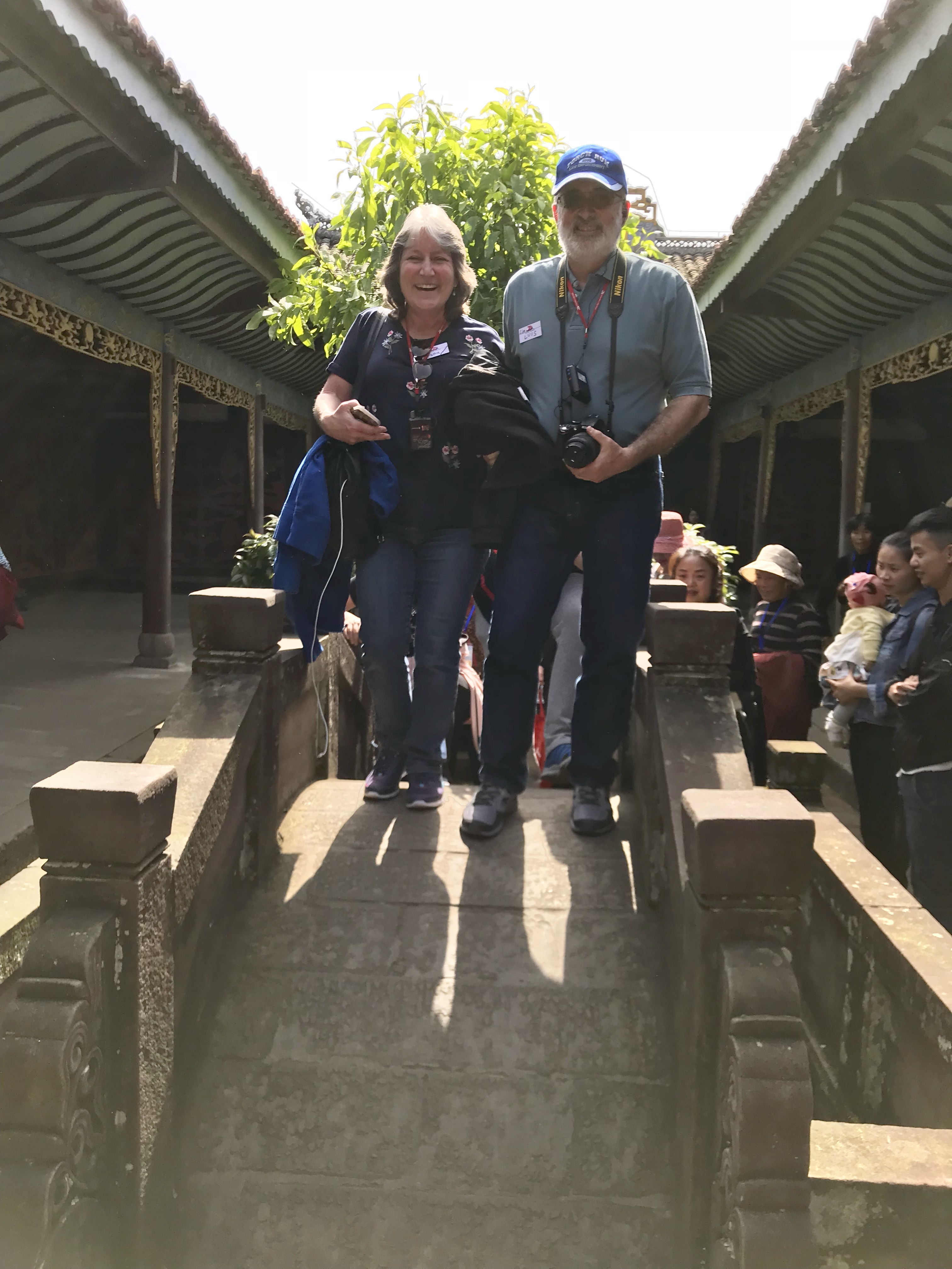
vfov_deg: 63.4
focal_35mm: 28
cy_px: 634
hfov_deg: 49.7
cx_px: 476
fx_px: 1027
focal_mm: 3.99
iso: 20
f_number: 1.8
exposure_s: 1/563
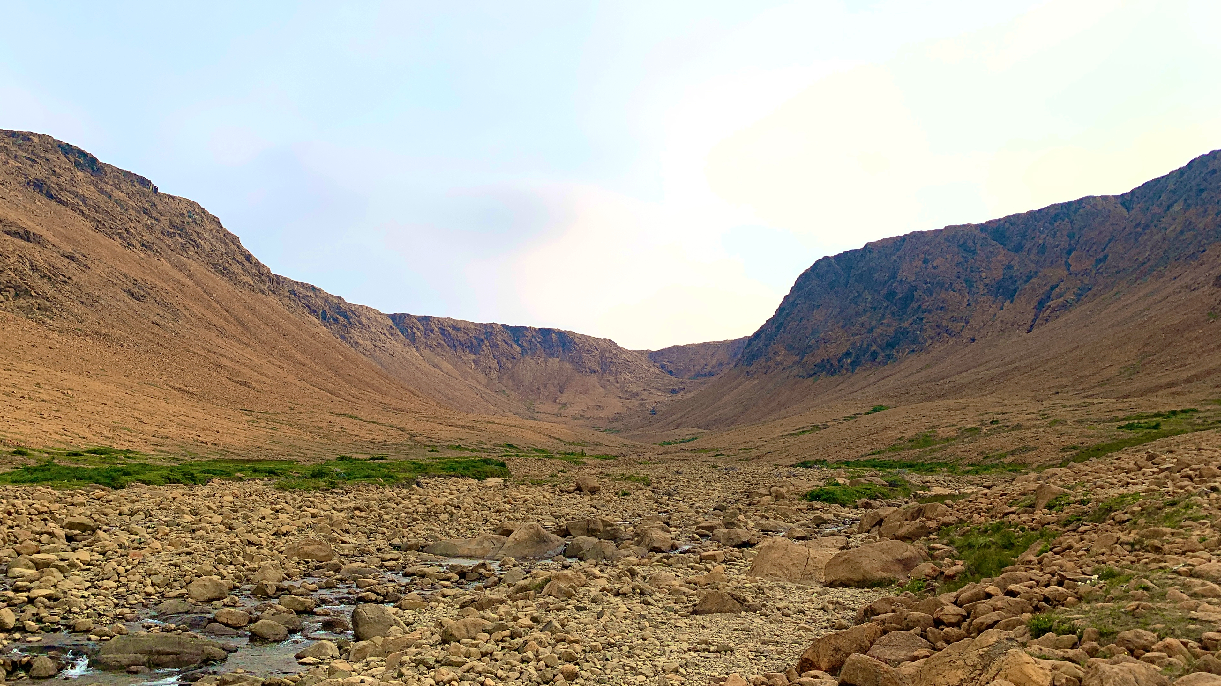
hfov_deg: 66.1
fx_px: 939
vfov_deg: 40.1
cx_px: 601
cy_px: 288
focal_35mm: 29
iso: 25
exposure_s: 1/3521
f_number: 1.8
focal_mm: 4.25
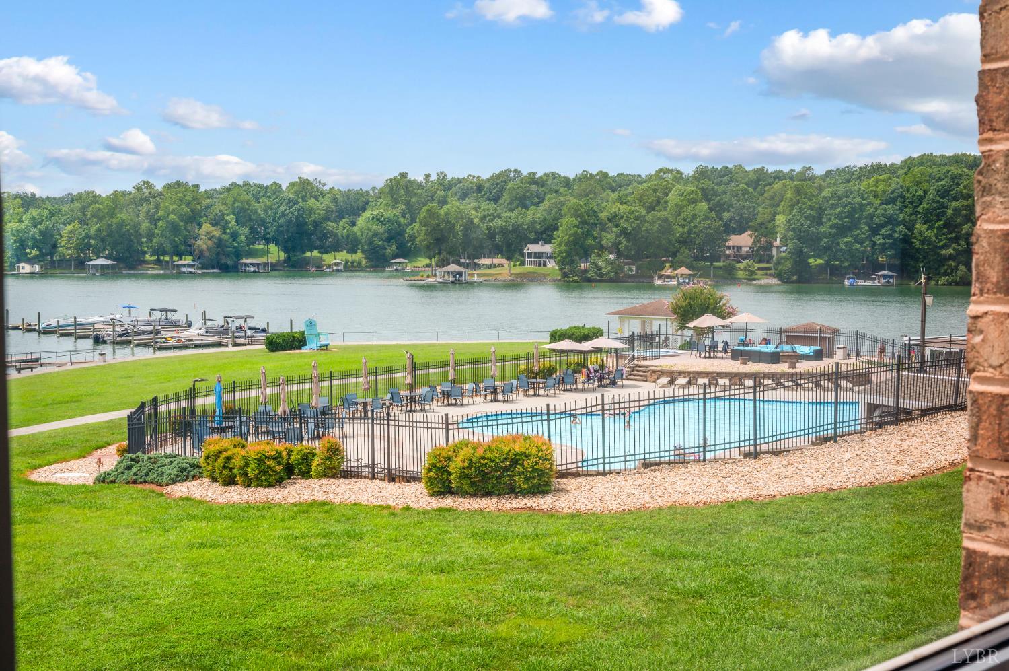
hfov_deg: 48.5
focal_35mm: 40
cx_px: 504
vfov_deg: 33.3
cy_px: 336
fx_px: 1120
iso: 125
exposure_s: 1/100
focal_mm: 40
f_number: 16
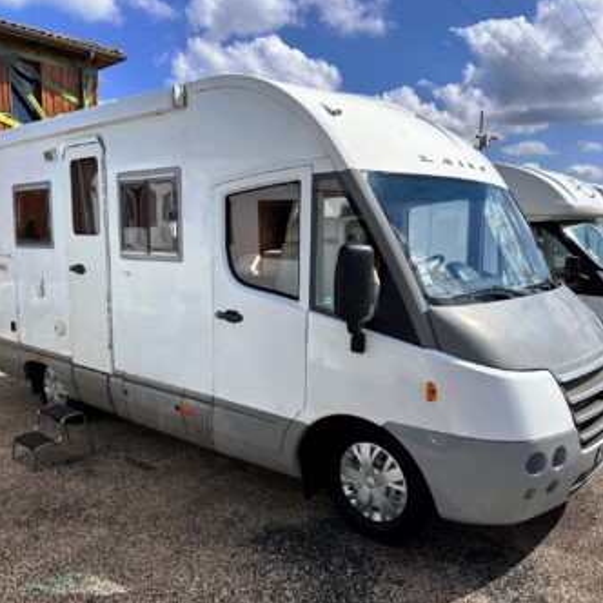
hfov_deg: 55.6
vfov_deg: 55.6
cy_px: 303
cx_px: 292
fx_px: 572
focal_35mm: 29
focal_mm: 6.86
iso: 80
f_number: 1.78
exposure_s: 1/7576
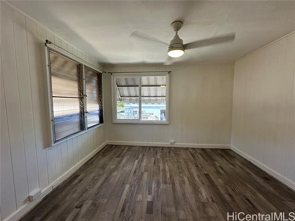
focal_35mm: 14
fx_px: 119
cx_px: 148
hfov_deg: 102.1
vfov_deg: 85.7
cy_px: 110
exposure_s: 1/120
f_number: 2.2
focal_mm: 2.22
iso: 100
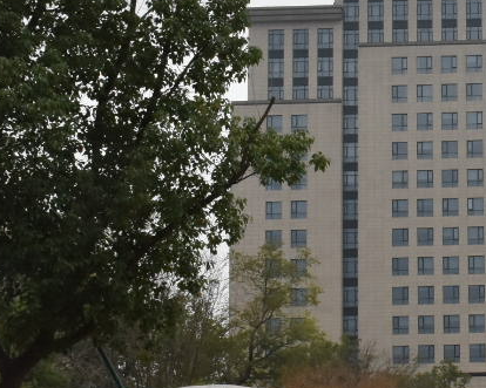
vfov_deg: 12.2
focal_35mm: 127
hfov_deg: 14.7
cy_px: 222
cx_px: 579
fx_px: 1824
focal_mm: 23
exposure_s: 1/500
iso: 1000
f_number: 11
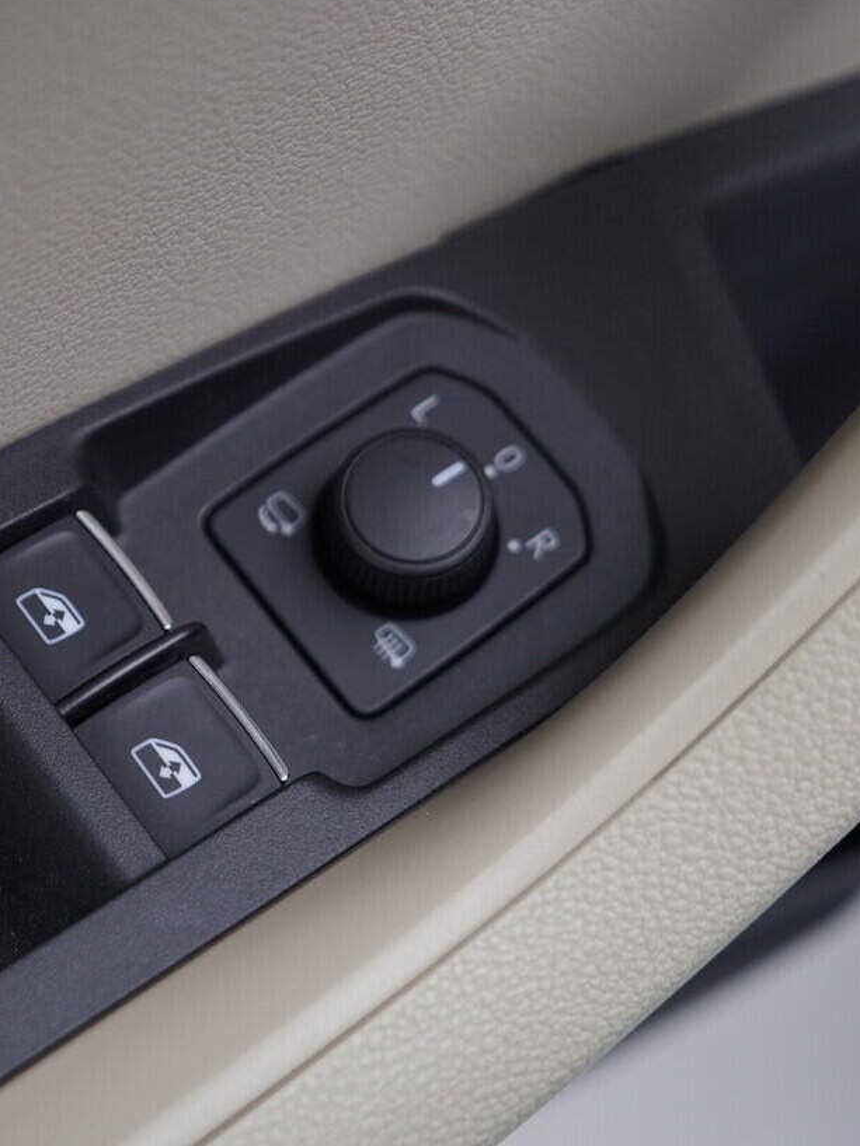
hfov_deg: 23.5
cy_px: 652
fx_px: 2020
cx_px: 101
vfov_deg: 31.6
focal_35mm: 61
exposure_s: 1/40
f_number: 2.8
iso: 125
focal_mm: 24
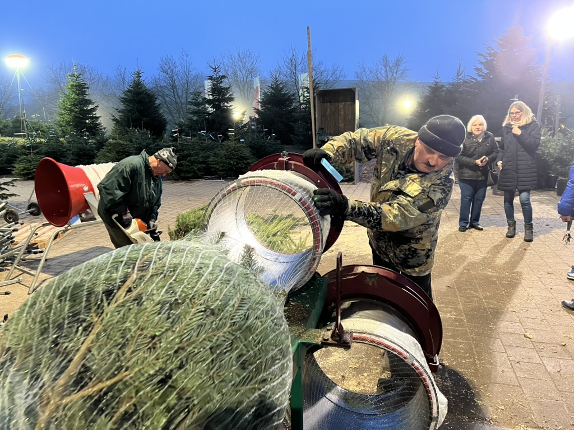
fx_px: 431
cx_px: 287
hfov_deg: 67.3
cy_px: 215
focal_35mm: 26
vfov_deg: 53.1
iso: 400
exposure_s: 1/33
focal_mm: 5.7
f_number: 1.5
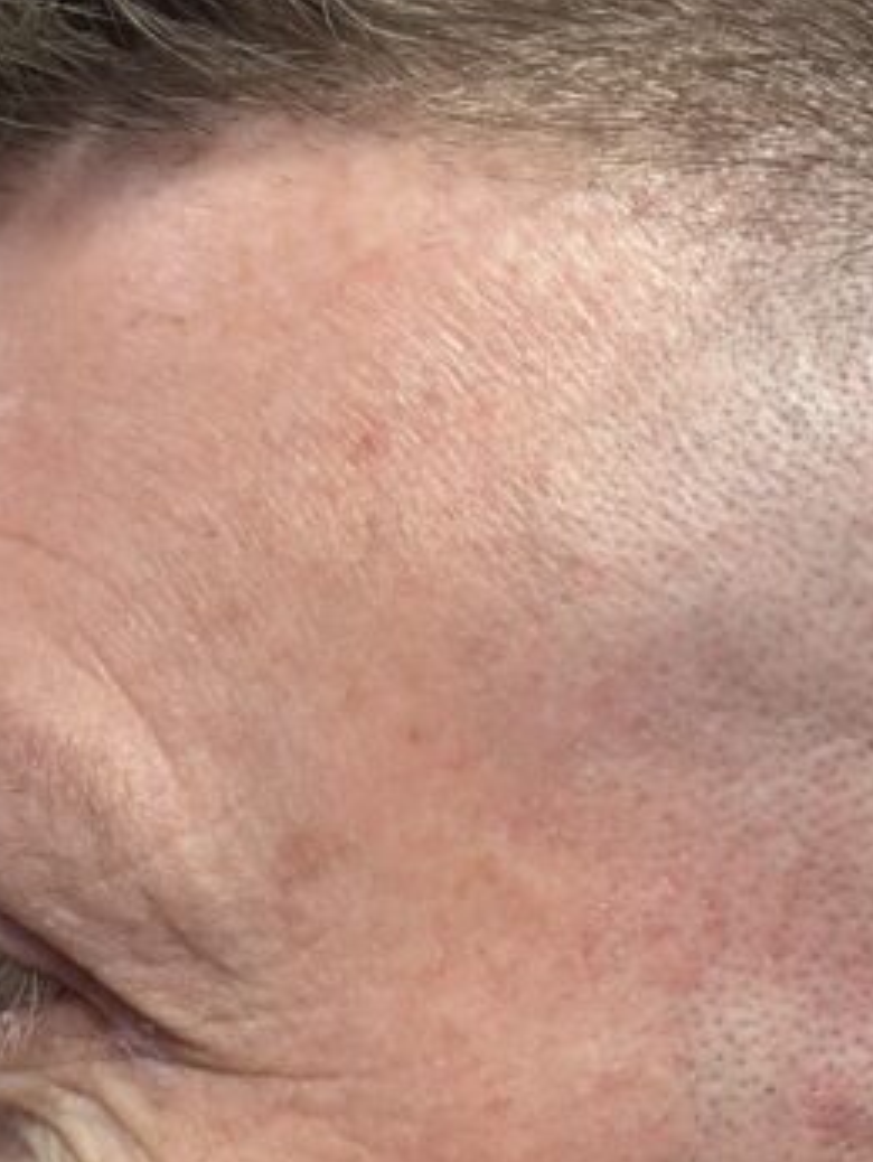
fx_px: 4769
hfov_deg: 10.4
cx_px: 829
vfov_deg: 13.7
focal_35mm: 142
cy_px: 1196
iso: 160
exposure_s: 1/60
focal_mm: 6.86
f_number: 1.78
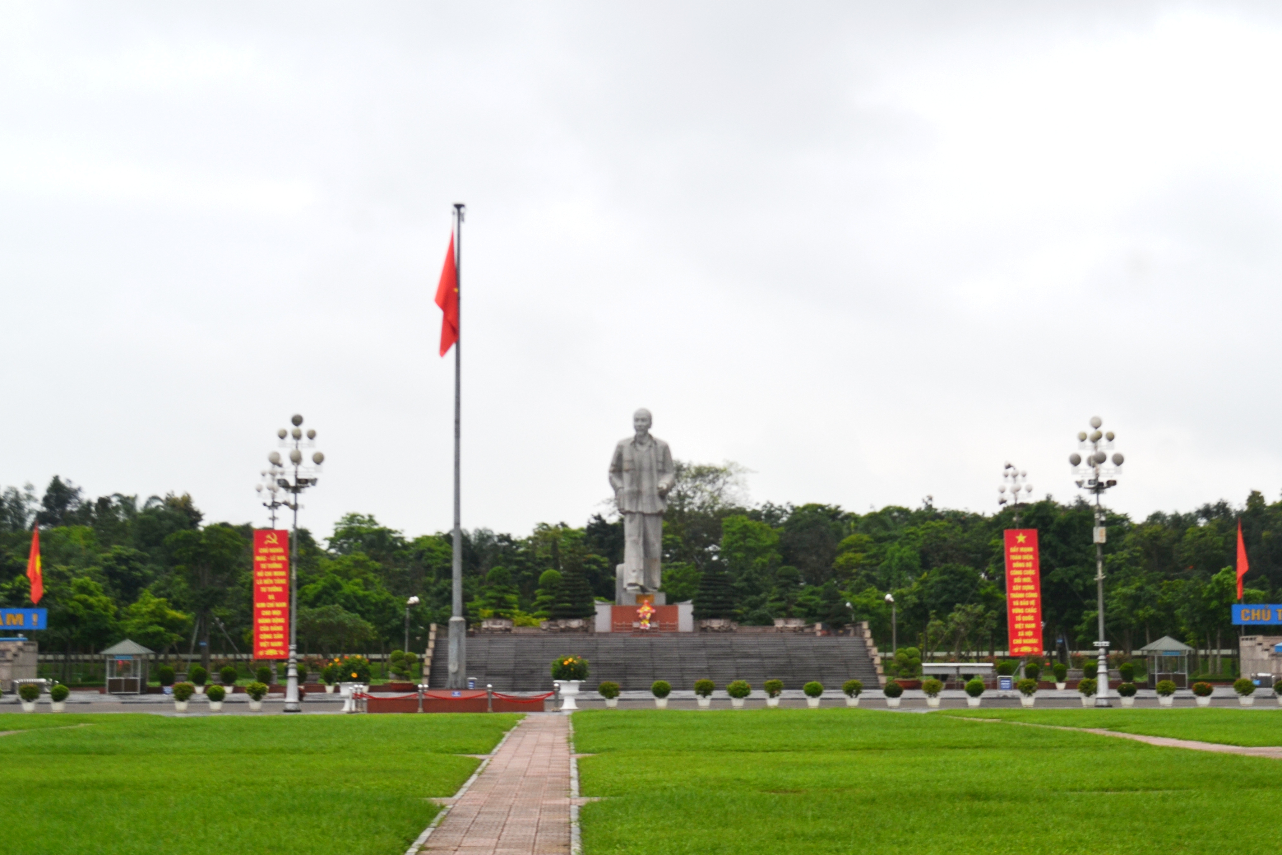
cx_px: 695
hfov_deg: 35.0
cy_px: 439
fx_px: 2030
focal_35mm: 57
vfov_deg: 23.8
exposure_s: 1/200
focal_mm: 34
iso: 100
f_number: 6.3
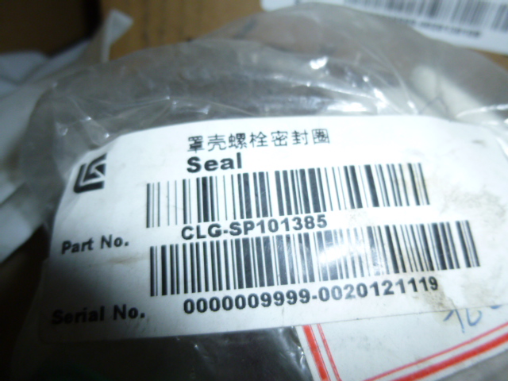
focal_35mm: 25
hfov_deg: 69.4
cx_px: 254
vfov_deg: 54.9
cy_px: 190
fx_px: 367
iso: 100
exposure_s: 1/60
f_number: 3.1
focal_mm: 4.5
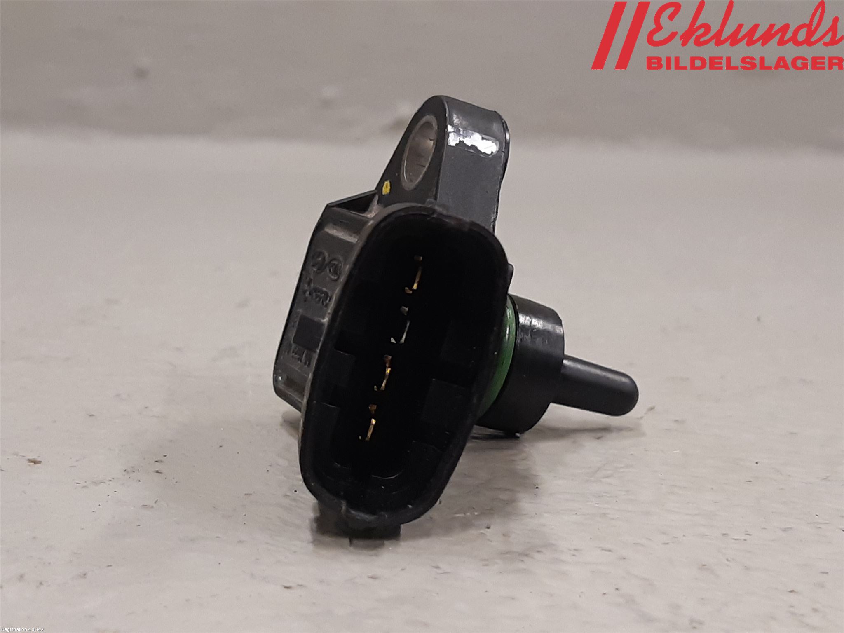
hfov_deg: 67.3
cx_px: 422
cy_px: 316
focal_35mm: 26
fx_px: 634
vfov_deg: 53.1
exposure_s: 1/50
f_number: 1.7
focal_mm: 3.93
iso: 160
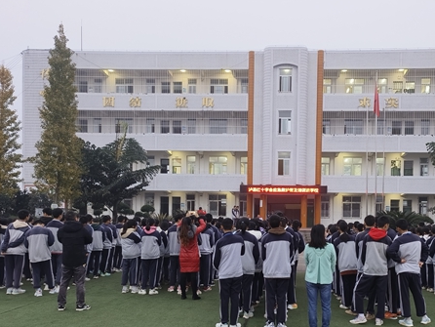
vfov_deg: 42.0
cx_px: 264
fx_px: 415
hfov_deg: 54.9
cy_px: 233
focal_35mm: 33
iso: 374
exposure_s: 1/49.3
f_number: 1.75
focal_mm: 5.5
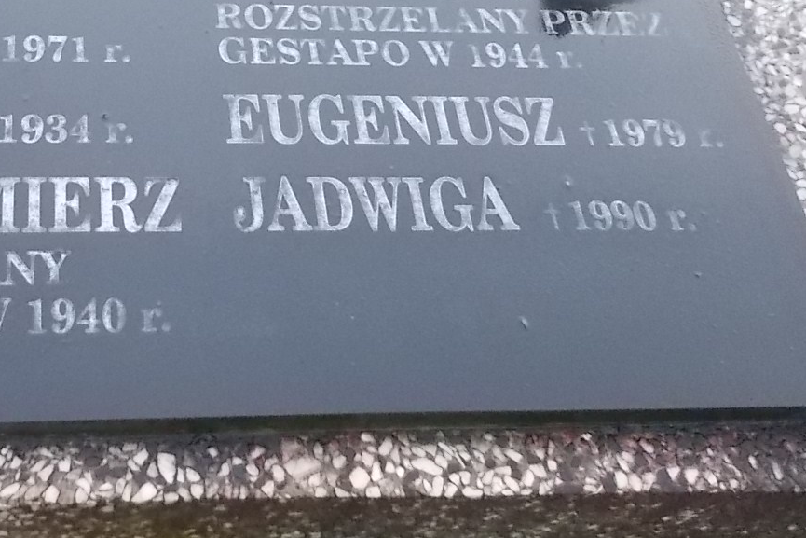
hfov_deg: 38.4
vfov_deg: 26.3
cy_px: 76
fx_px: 1120
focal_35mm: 50
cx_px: 184
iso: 400
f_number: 3.2
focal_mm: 4.6
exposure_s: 1/320
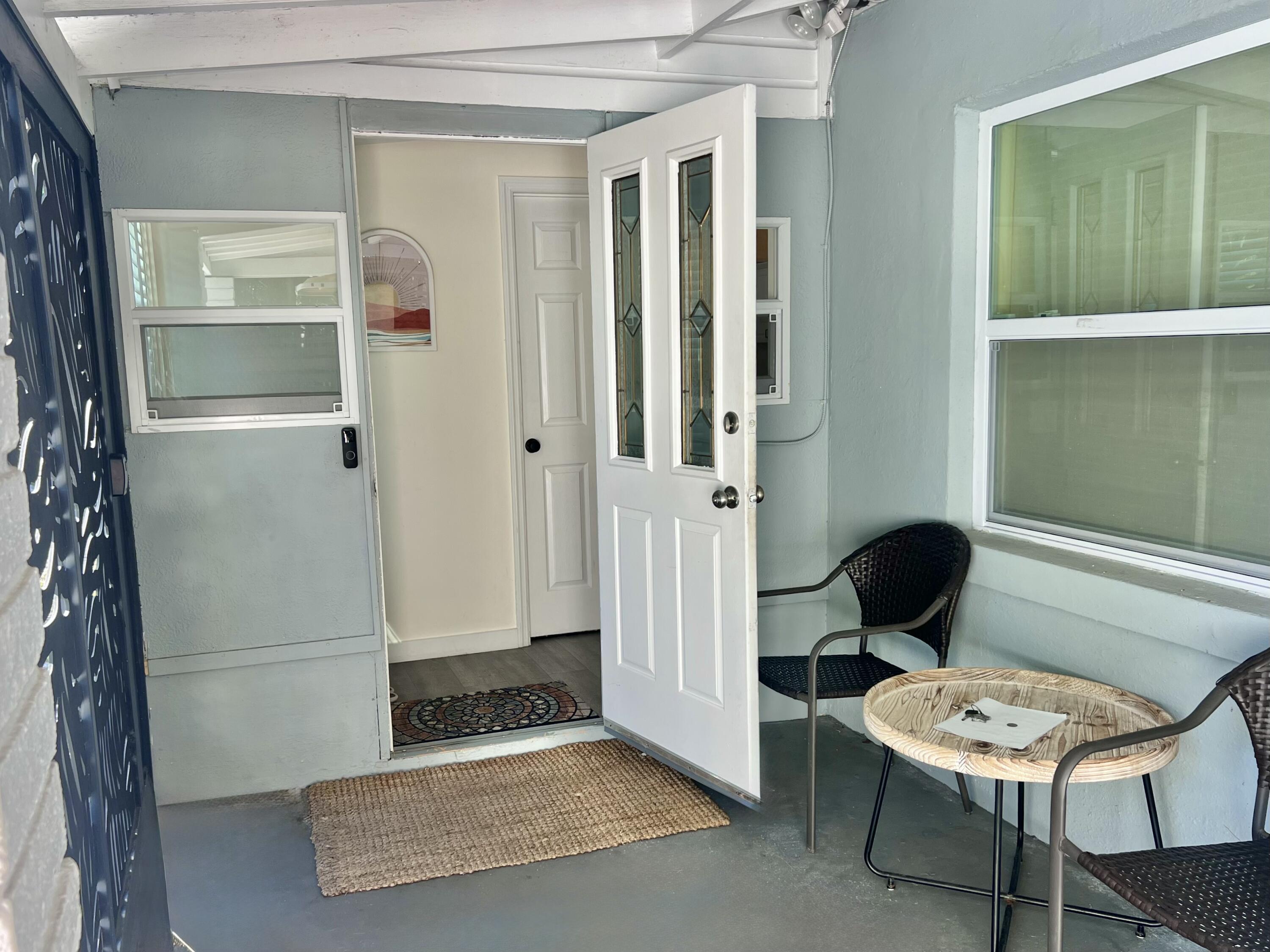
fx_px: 954
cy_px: 476
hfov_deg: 67.3
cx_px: 635
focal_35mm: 26
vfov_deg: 53.1
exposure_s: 1/142
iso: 32
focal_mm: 5.7
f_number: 1.5
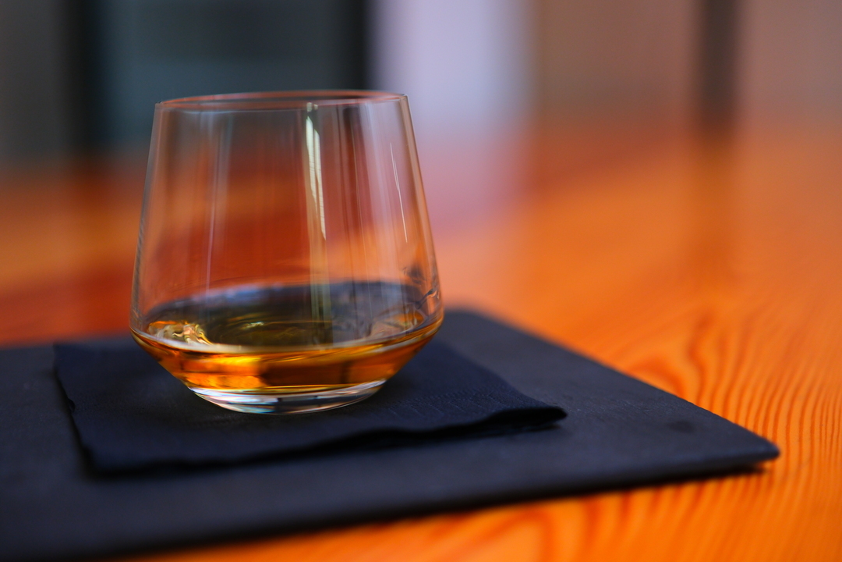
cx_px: 421
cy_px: 281
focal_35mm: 50
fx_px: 1169
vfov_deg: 27.0
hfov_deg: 39.6
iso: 500
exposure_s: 1/200
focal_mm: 33
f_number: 1.4
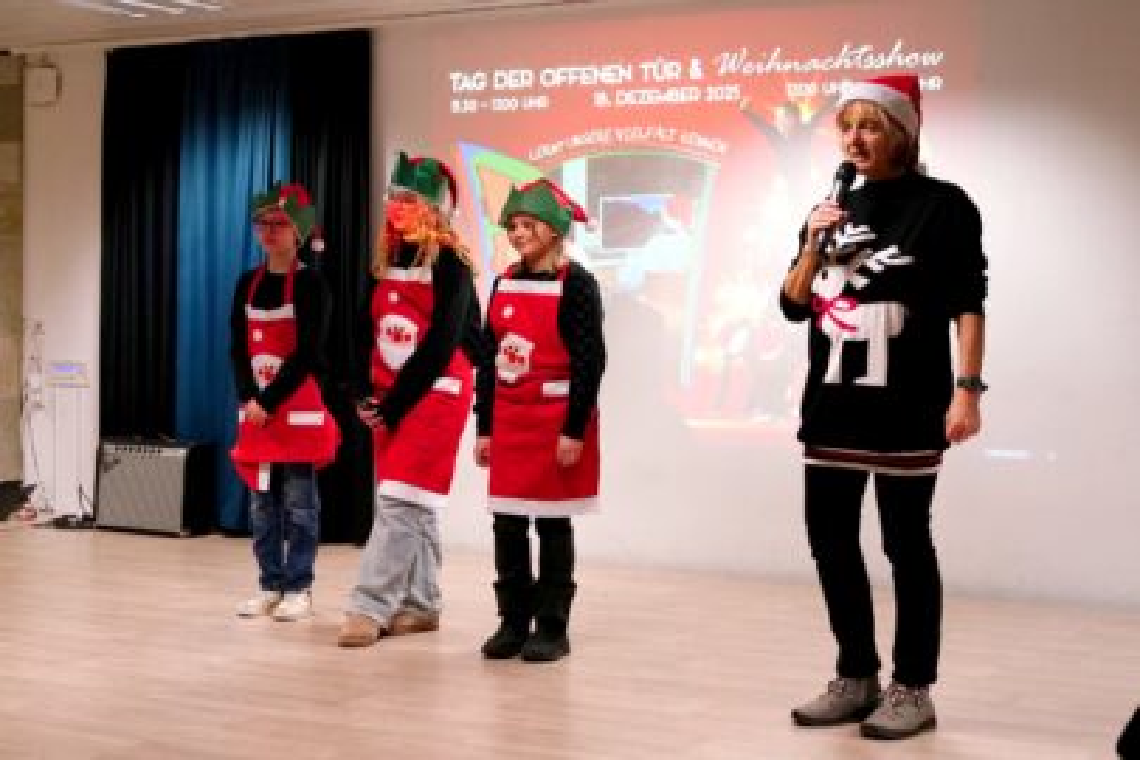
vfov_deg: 29.9
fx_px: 1425
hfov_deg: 43.6
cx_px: 570
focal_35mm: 45
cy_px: 380
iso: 3200
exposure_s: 1/500
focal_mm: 45
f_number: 2.8
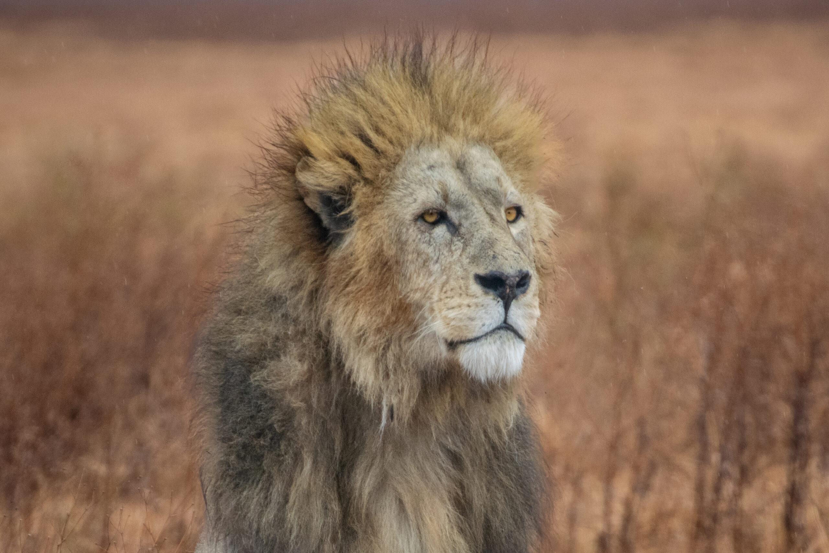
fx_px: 10362
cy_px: 276
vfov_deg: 3.1
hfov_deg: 4.6
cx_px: 414
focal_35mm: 450
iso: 400
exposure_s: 1/500
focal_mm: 300
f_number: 5.6
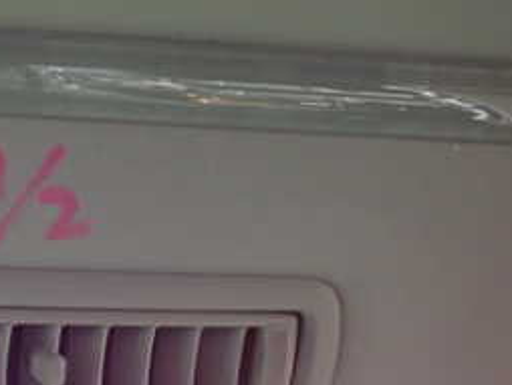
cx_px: -62
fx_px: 873
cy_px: 274
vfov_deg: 24.7
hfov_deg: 29.2
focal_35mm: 59
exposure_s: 1/30
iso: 800
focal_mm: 4.5
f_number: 2
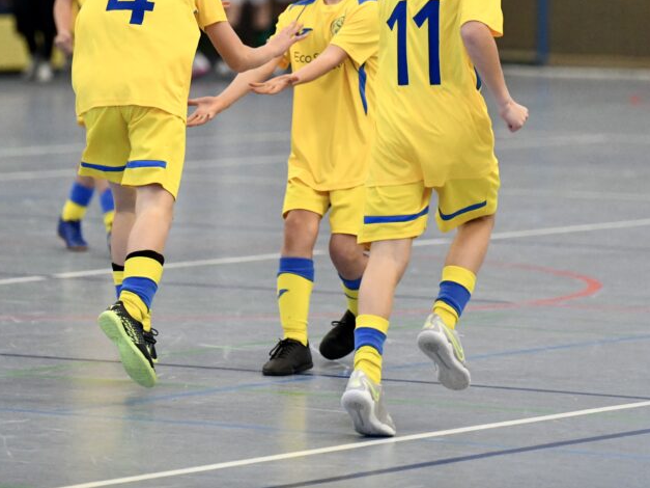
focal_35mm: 259
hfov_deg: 7.6
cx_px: 272
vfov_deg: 5.7
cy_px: 135
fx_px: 4862
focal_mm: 165
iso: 8000
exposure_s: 1/1600
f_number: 2.8
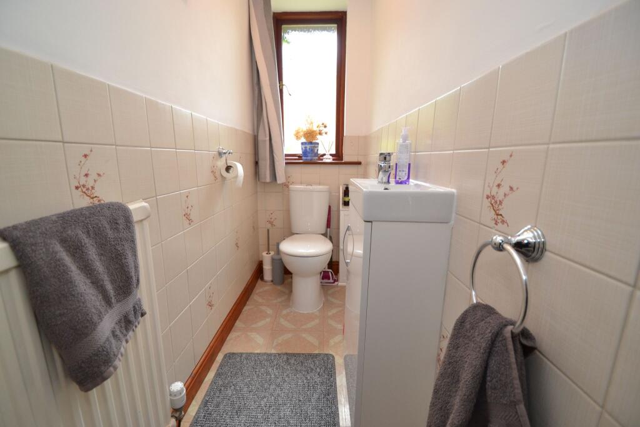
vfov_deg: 77.3
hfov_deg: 100.4
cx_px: 320
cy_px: 214
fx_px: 267
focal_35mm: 15
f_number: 3.5
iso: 560
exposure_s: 1/60
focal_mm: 10
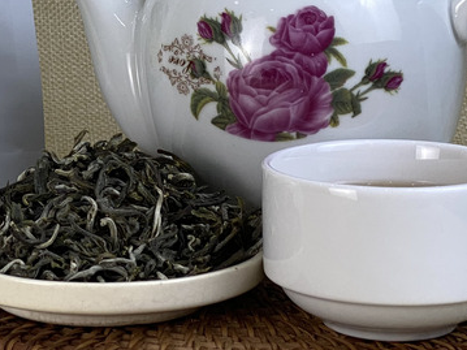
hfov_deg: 13.5
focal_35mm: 145
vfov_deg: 10.1
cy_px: -13
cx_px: 23
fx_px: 1956
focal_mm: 6
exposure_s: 1/119
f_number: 2
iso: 40
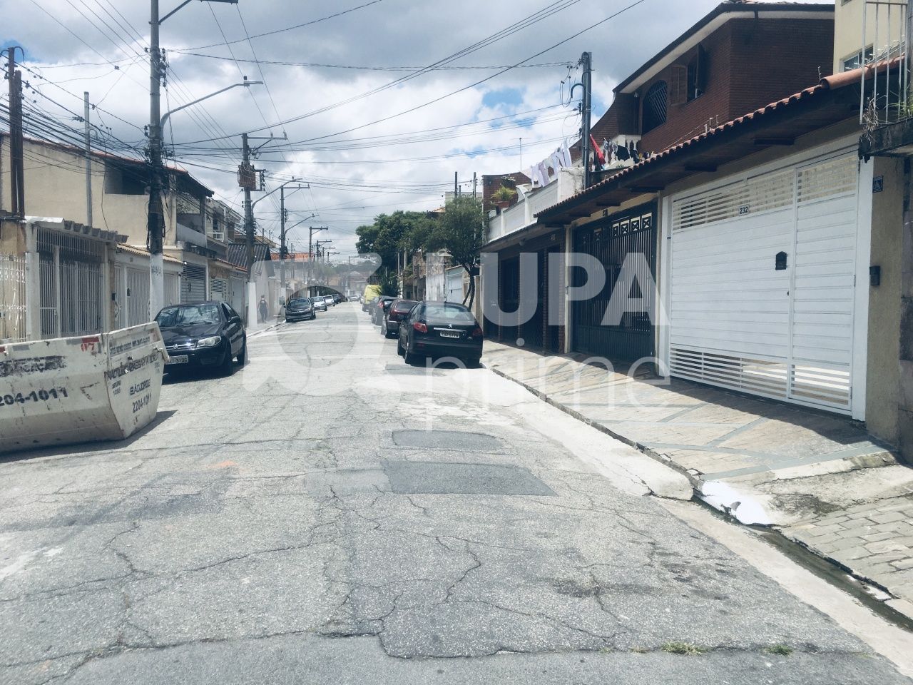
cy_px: 342
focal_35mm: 29
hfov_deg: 61.7
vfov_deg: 48.2
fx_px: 765
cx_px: 456
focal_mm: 4.15
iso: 25
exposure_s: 1/2481
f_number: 2.2
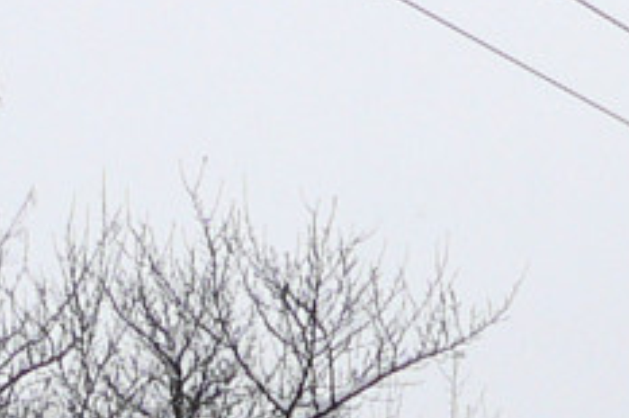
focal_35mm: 160
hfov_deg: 12.4
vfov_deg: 8.1
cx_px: 837
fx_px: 2793
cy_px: 849
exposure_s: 1/800
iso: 100
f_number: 2.8
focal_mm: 5.2
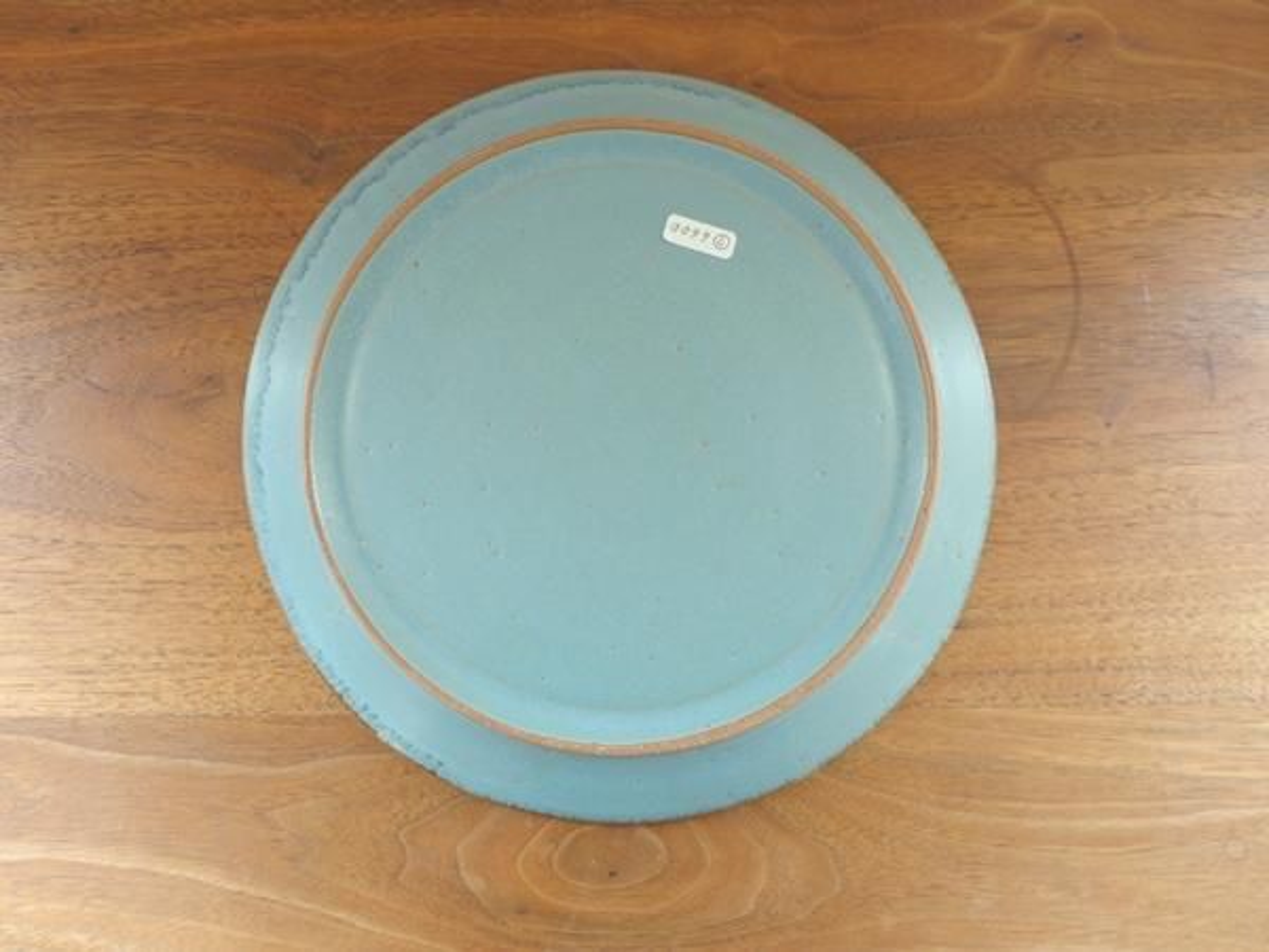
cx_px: 634
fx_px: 916
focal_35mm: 25
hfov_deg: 69.4
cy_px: 476
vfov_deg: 54.9
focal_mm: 4.7
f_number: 1.4
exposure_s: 1/80
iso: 80
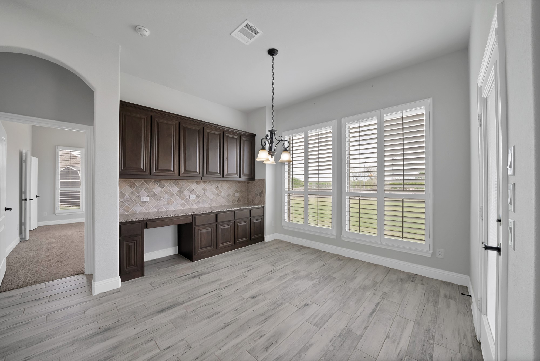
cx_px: 270
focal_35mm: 12
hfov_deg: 112.6
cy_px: 180
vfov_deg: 90.1
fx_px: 180
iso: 640
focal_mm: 12
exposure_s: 1/40
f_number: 9
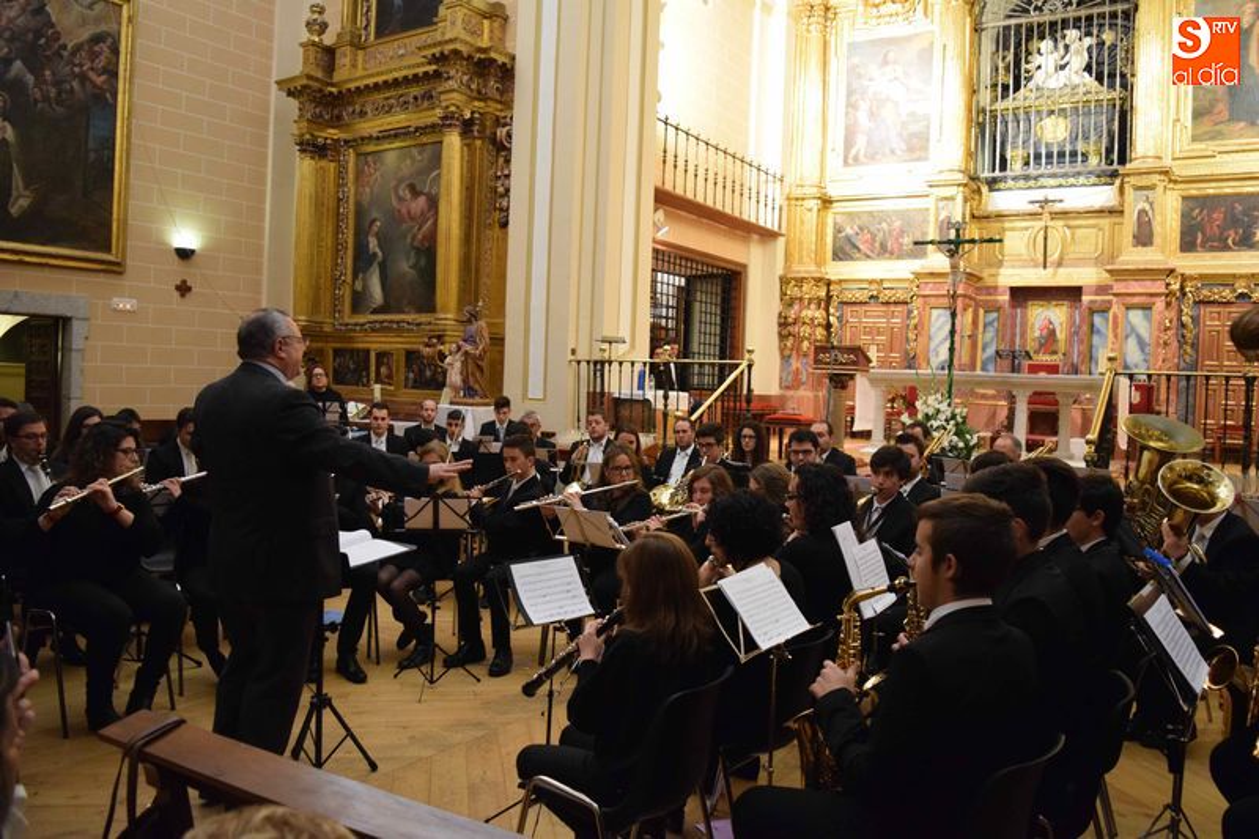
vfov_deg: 47.9
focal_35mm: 27
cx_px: 630
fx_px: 944
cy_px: 420
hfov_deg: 67.4
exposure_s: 1/60
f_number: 3.5
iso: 3200
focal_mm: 18
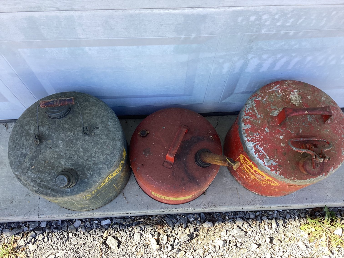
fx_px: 308
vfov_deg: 45.4
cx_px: 172
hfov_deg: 58.3
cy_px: 129
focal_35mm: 31
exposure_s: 1/146
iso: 25
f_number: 2.4
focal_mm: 3.3
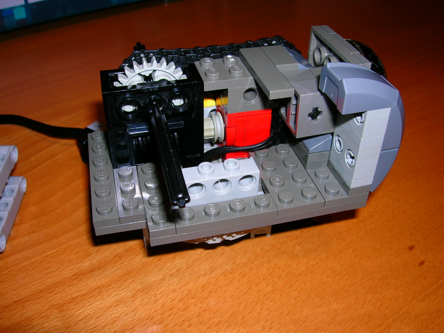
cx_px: 222
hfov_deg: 54.0
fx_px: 436
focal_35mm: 34
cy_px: 166
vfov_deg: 41.8
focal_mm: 5.7
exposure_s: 1/60.1
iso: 50
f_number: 4.9
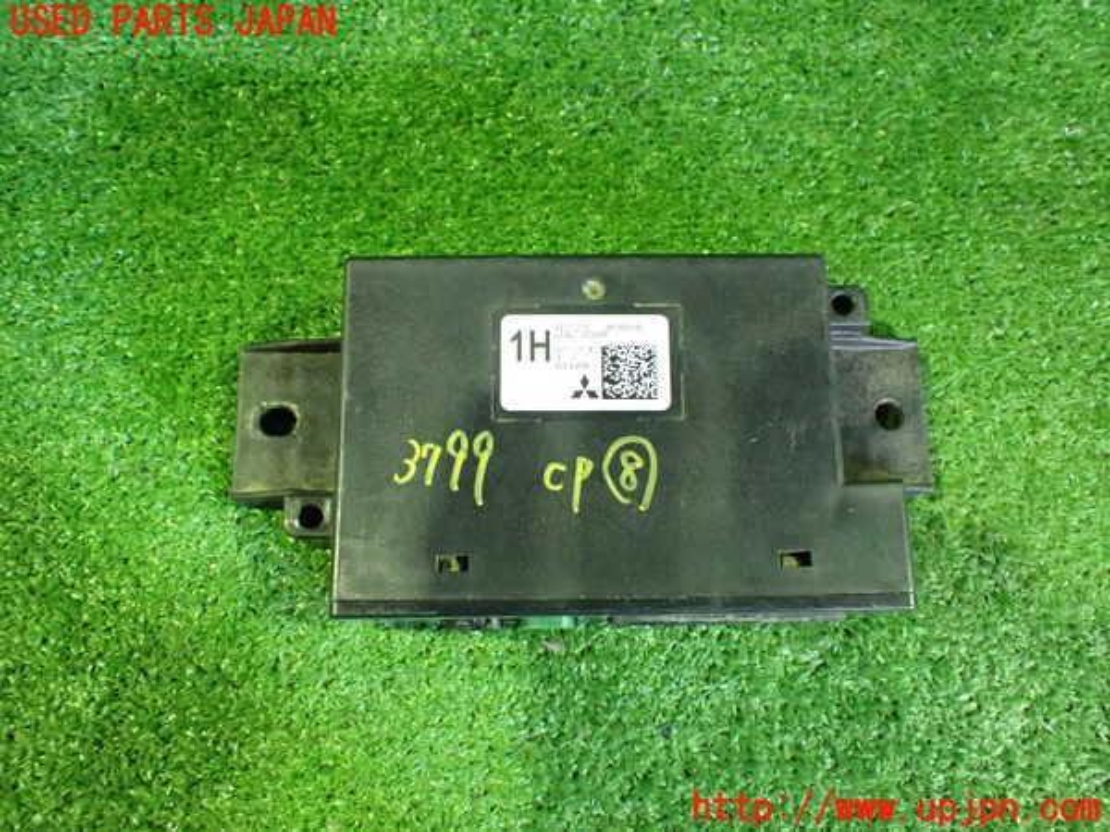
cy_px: 416
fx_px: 962
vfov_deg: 46.8
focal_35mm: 30
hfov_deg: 60.0
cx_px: 555
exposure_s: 1/30
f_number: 2.3
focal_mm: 5.4
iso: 1250
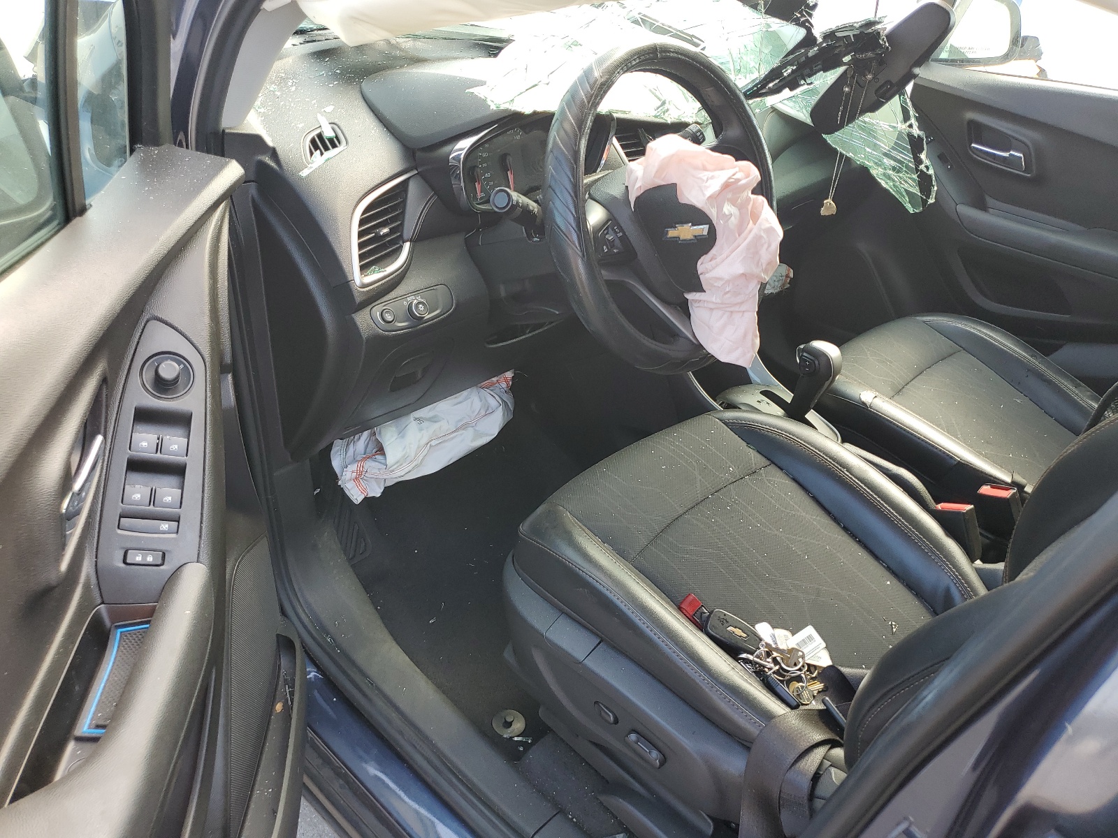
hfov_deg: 67.3
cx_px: 559
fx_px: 840
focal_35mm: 26
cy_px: 419
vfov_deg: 53.1
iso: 50
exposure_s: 1/196
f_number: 1.5
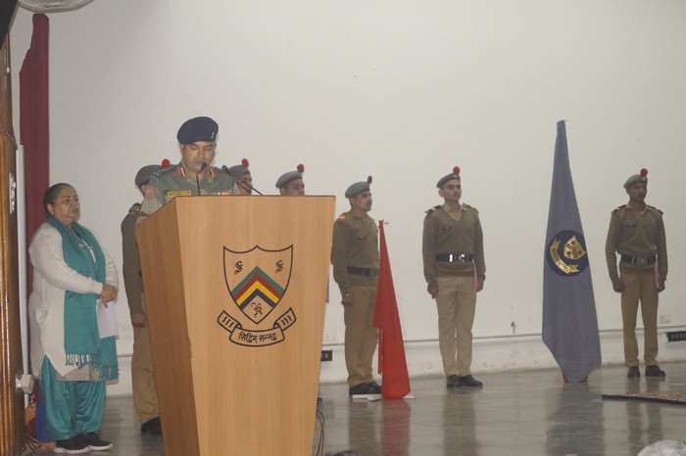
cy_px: 228
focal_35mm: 75
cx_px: 343
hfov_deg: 27.0
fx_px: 1428
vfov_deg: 18.2
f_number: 5.6
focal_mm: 50
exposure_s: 1/100
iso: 2000
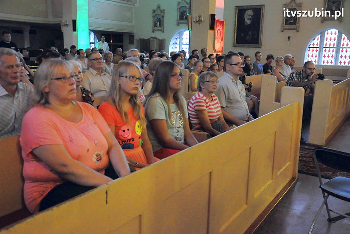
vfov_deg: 38.9
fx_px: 331
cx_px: 172
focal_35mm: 34
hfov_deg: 55.8
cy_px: 118
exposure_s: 1/60
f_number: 3.8
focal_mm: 22
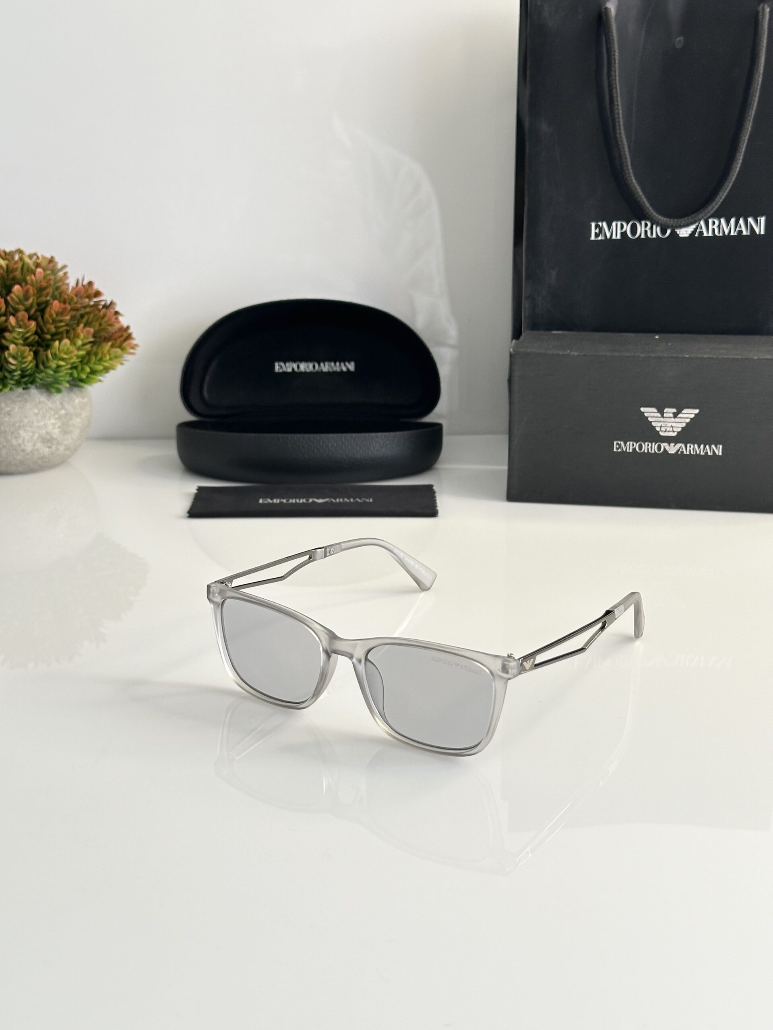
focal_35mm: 48
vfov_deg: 39.7
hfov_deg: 30.3
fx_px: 1429
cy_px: 515
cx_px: 386
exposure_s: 1/64
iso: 80
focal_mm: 6.86
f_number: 1.78
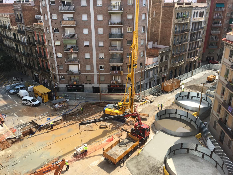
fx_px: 195
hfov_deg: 61.7
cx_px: 116
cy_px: 88
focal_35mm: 29
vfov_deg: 48.2
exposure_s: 1/974
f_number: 2.2
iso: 25
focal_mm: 4.15
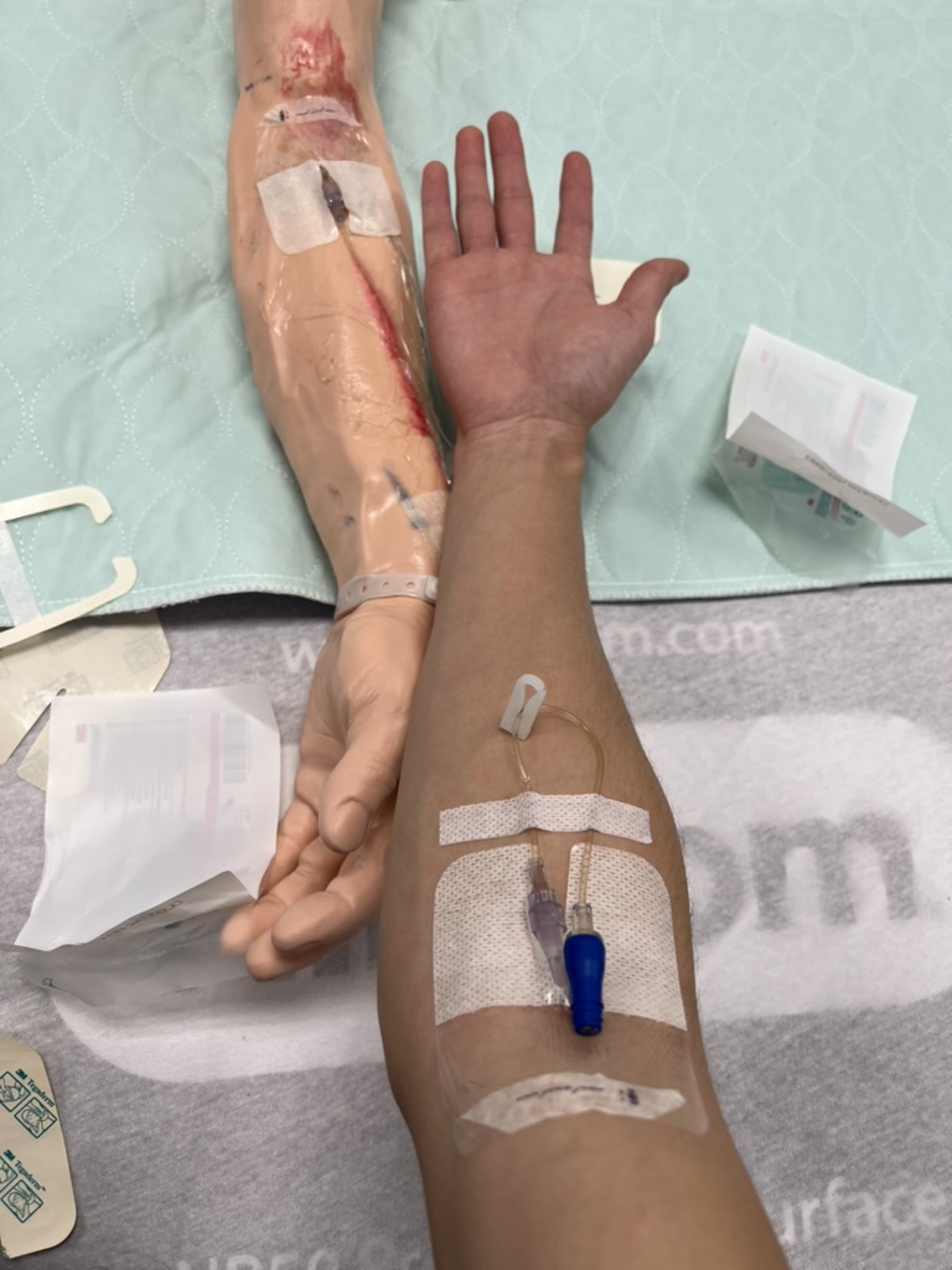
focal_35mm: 26
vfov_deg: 67.3
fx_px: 953
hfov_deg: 53.1
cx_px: 476
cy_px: 635
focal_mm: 5.7
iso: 50
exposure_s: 1/295
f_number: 1.5
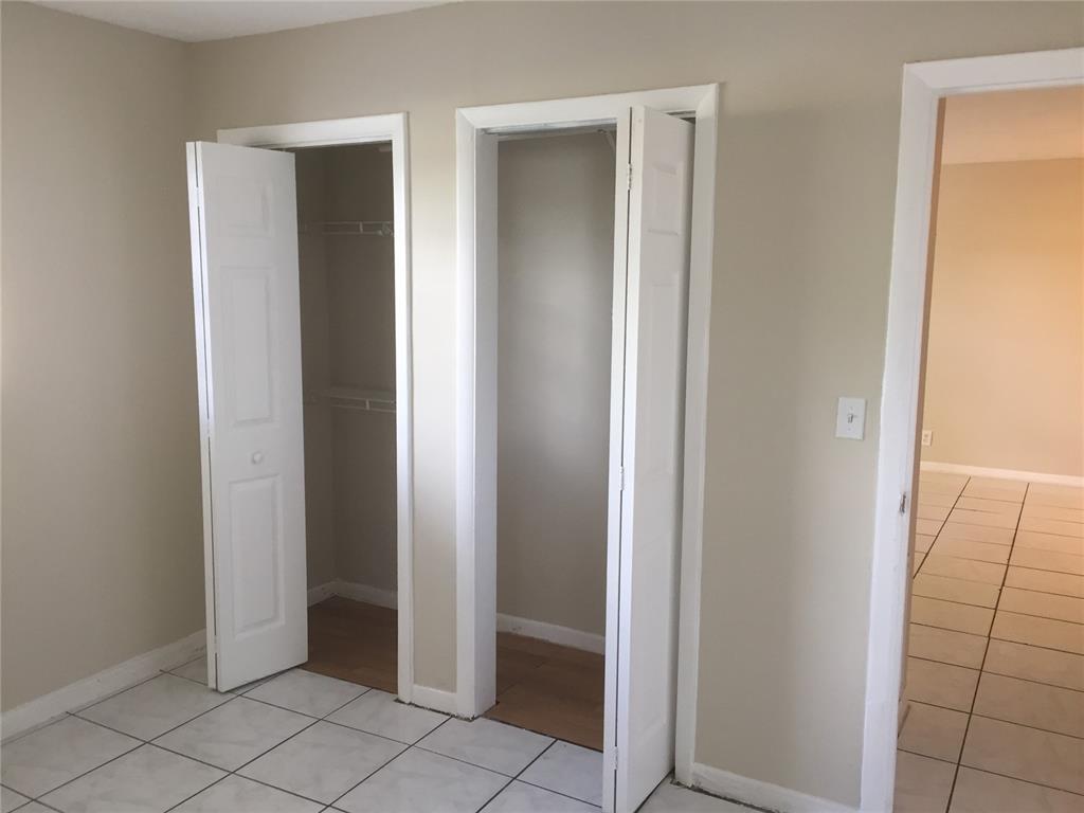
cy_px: 406
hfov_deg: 61.7
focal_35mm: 29
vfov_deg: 48.2
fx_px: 908
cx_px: 542
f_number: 2.2
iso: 64
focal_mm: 4.15
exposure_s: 1/30
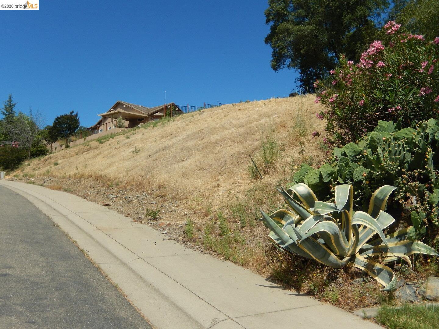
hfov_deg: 51.4
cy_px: 164
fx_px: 457
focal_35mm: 36
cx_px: 220
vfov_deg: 39.7
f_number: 8
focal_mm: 6.5
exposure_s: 1/400
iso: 125
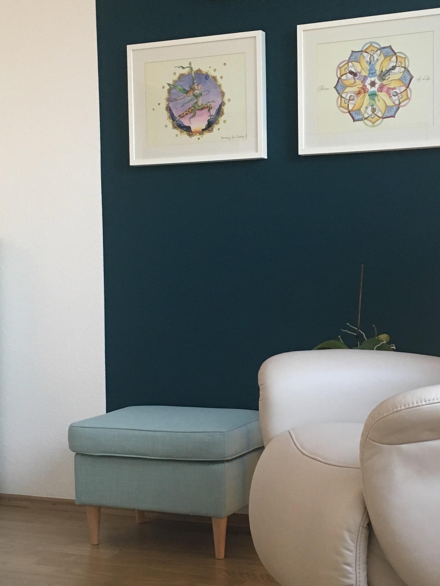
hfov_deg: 27.2
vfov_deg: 36.2
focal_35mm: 53
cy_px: 313
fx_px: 898
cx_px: 322
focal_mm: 4.15
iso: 160
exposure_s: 1/33
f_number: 2.2
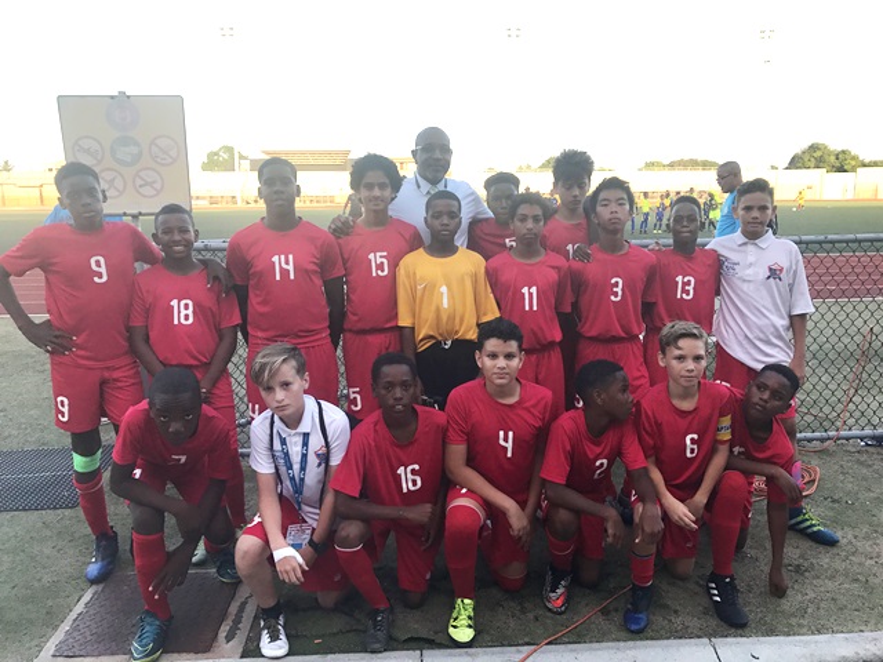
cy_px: 331
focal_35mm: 28
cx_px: 442
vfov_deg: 49.7
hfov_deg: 63.4
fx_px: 714
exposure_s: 1/375
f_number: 1.8
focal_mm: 3.99
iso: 20
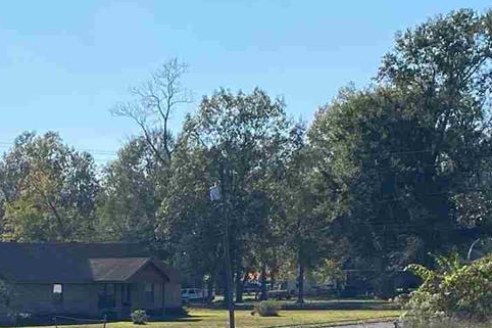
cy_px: 487
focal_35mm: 115
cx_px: 23
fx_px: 1571
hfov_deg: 17.5
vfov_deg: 11.4
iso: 32
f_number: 1.8
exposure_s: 1/4274
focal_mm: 4.25
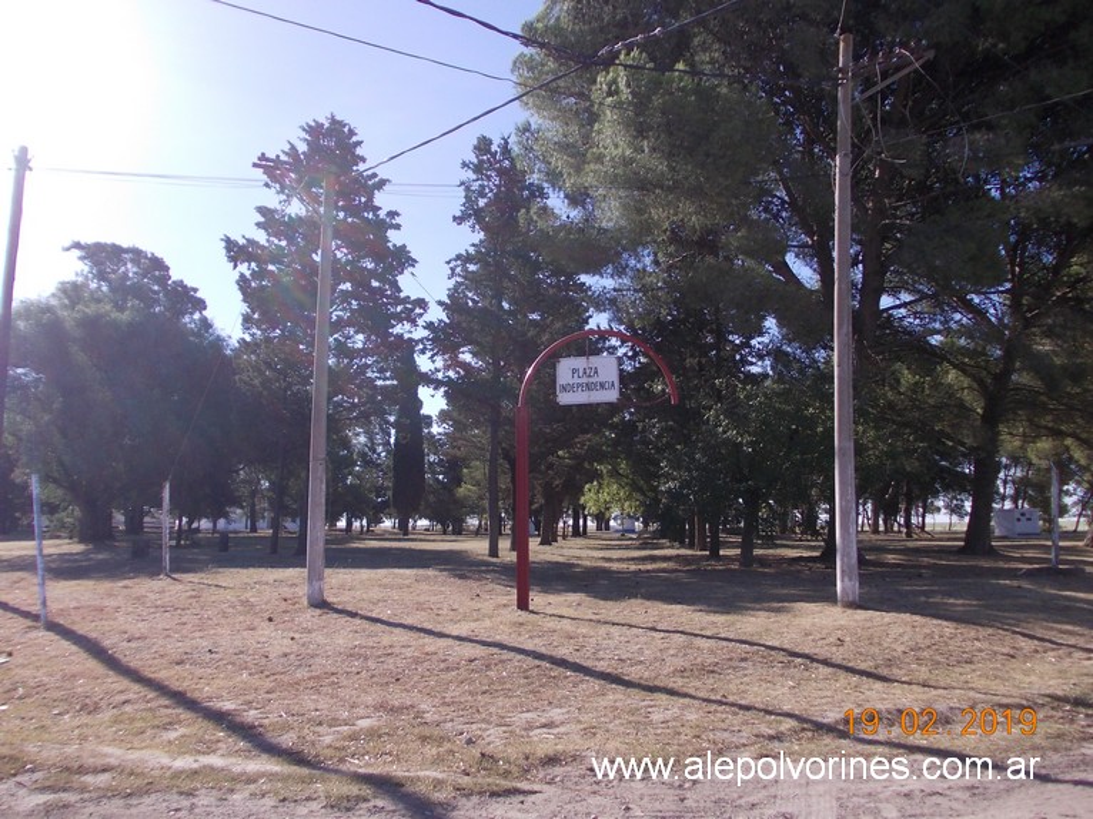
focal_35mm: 28
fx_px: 884
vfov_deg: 49.7
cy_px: 410
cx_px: 546
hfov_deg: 63.5
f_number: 5.4
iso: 80
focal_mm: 4
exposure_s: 1/250
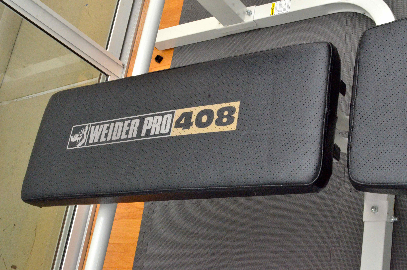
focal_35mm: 57
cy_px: 135
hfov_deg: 35.1
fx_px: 643
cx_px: 204
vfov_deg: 23.7
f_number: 20
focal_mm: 38
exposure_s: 1/200
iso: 4000
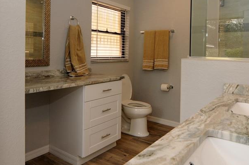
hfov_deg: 65.7
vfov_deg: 45.5
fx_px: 192
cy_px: 51
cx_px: 136
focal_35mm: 28
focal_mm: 11
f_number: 5.6
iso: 400
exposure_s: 1/80
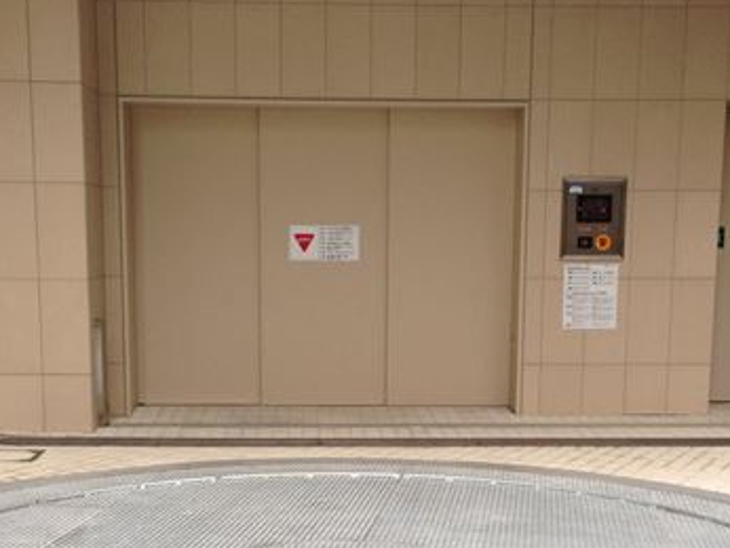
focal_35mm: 61
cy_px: 424
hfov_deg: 31.7
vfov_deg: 23.8
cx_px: 352
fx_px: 1287
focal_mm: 4.12
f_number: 2.4
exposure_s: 1/60
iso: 64
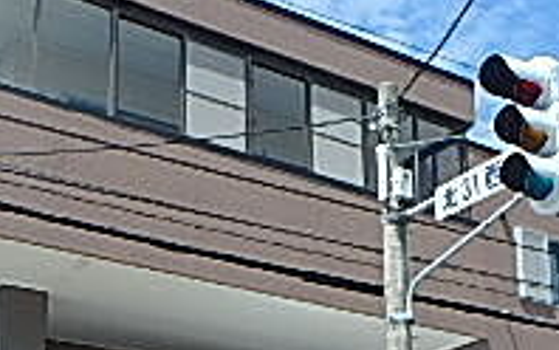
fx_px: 1098
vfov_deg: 17.1
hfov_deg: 28.5
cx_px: 353
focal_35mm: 72
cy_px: 449
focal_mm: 3.7
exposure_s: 1/400
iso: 125
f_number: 6
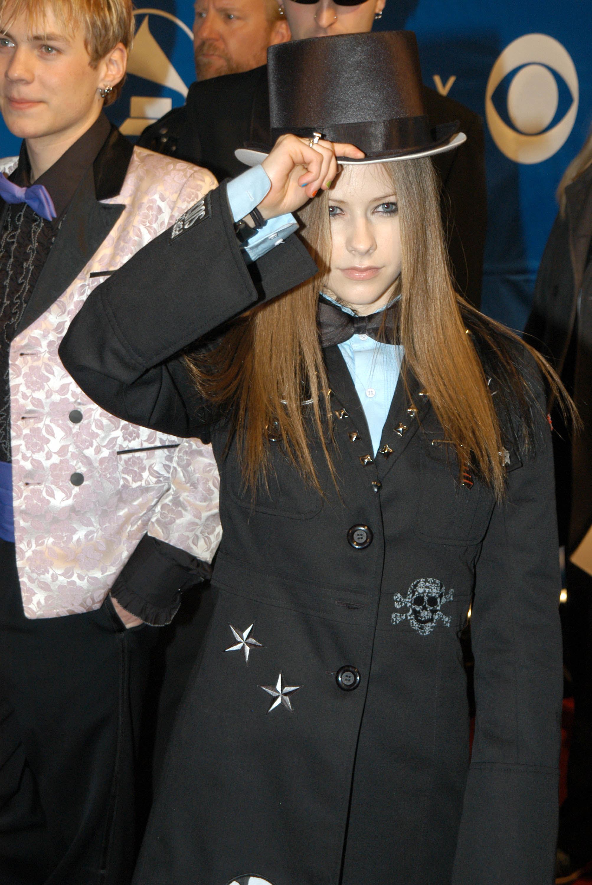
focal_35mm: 78
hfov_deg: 17.5
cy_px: 442
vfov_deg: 26.0
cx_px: 296
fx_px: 1920
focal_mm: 52
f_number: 7.1
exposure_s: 1/160
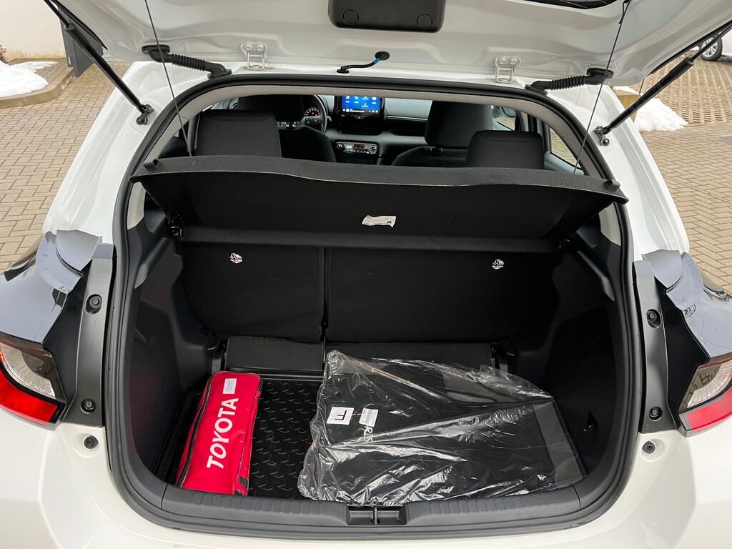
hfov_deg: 67.3
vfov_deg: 53.1
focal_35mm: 26
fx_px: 550
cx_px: 366
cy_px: 274
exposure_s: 1/60
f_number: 1.6
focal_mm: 5.1
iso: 400
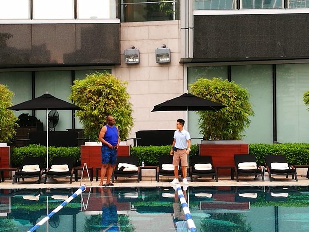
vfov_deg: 13.7
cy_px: 116
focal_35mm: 108
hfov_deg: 18.2
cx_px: 154
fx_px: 964
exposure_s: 1/60
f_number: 2.2
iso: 80
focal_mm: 4.5
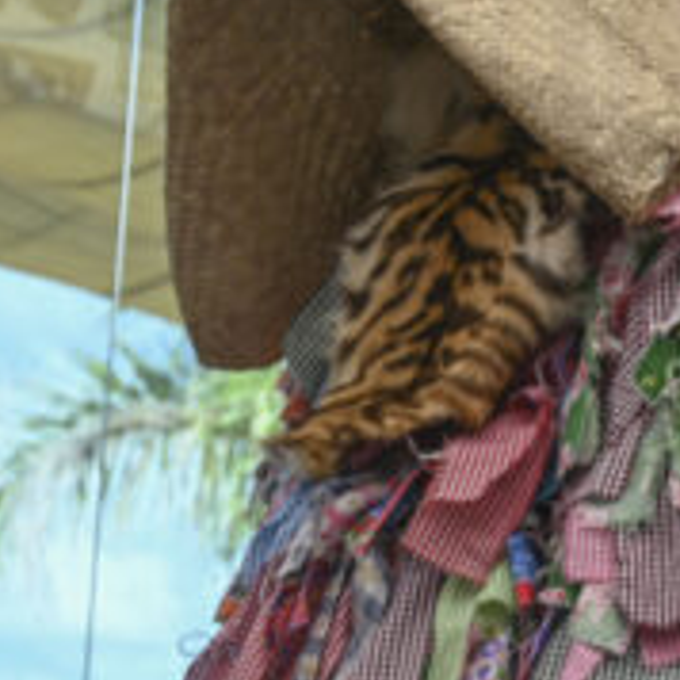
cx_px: 1391
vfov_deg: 9.4
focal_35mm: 183
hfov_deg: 9.0
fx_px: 4067
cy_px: 835
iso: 100
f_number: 6.3
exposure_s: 1/160
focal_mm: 50
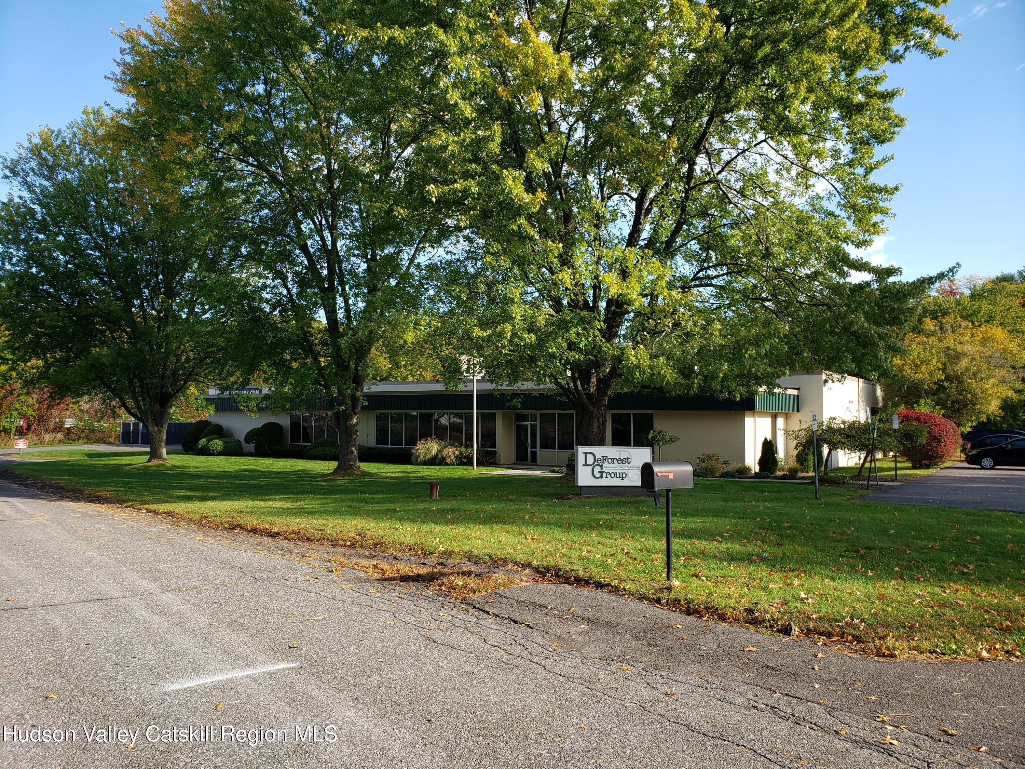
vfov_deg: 53.1
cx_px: 512
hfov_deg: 67.3
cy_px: 384
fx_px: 770
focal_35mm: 26
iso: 50
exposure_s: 1/575
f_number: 2.4
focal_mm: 4.3
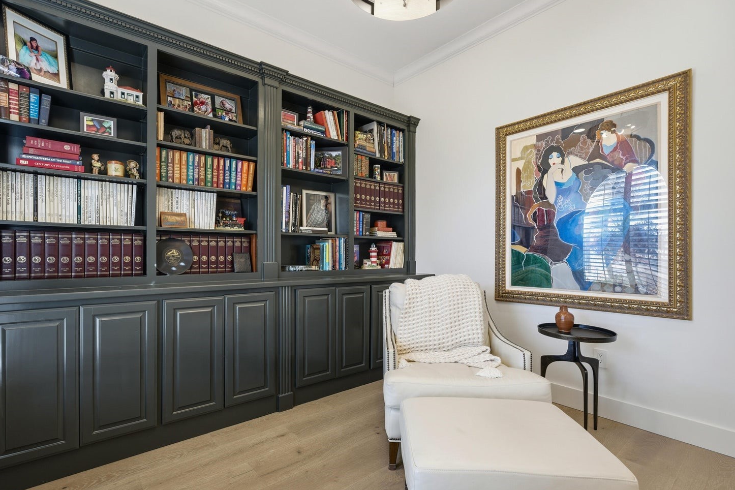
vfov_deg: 70.4
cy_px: 257
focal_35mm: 17
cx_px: 346
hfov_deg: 93.2
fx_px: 347
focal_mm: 16
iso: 160
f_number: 8
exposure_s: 1/80
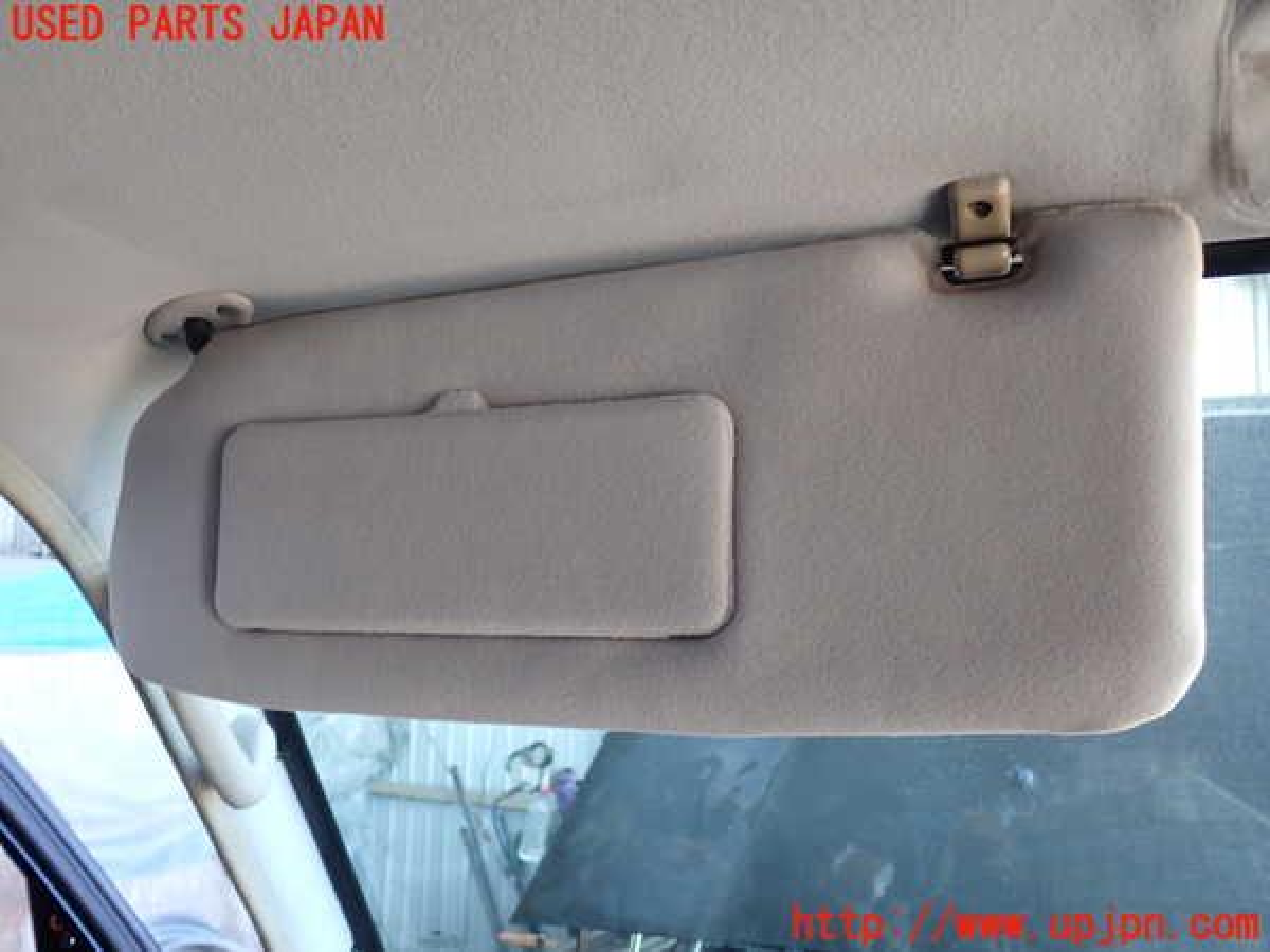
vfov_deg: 46.8
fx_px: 1101
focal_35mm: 30
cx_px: 635
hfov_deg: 60.0
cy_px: 476
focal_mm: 5.4
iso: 200
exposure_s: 1/50
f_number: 2.3
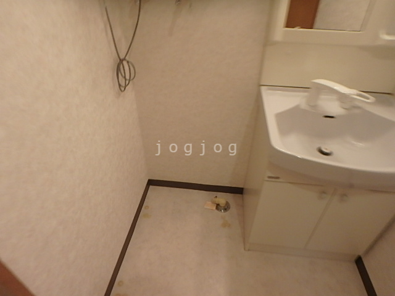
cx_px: 198
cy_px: 148
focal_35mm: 21
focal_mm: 3.7
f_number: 3.5
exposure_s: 1/30
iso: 320
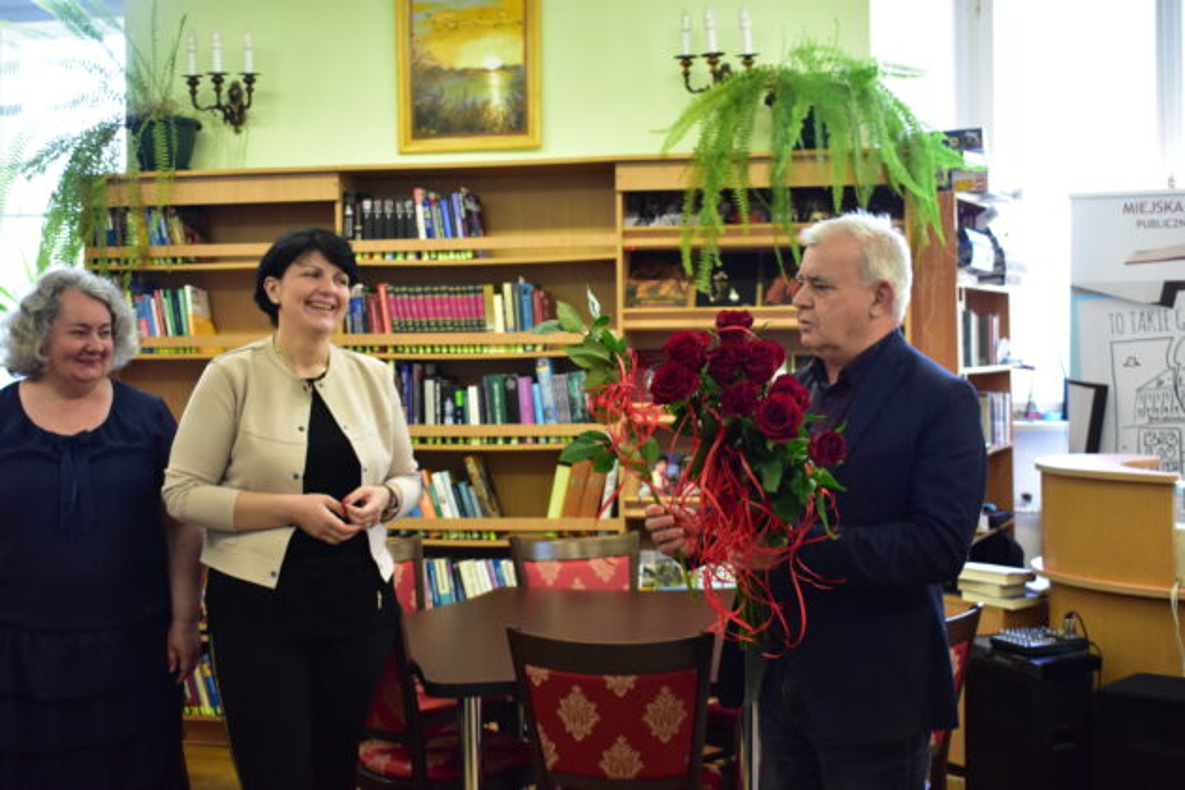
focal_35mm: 45
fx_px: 1481
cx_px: 592
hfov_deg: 43.6
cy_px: 395
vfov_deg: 29.9
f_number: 4.5
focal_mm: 30
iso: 2000
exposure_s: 1/100
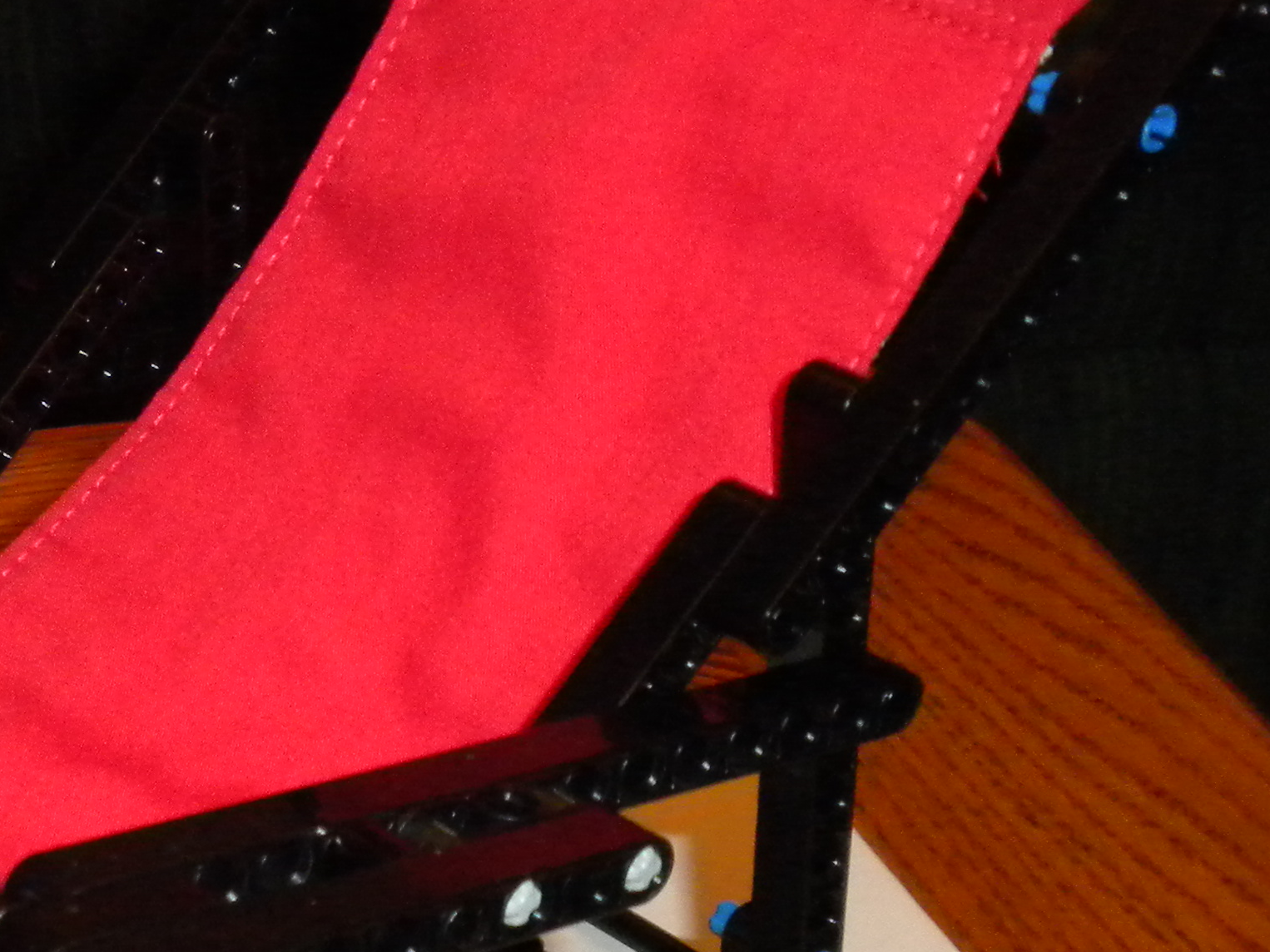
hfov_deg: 19.6
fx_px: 3558
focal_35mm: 97
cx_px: -45
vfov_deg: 15.1
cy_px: 785
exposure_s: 1/30
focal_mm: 6.6
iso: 400
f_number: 3.5
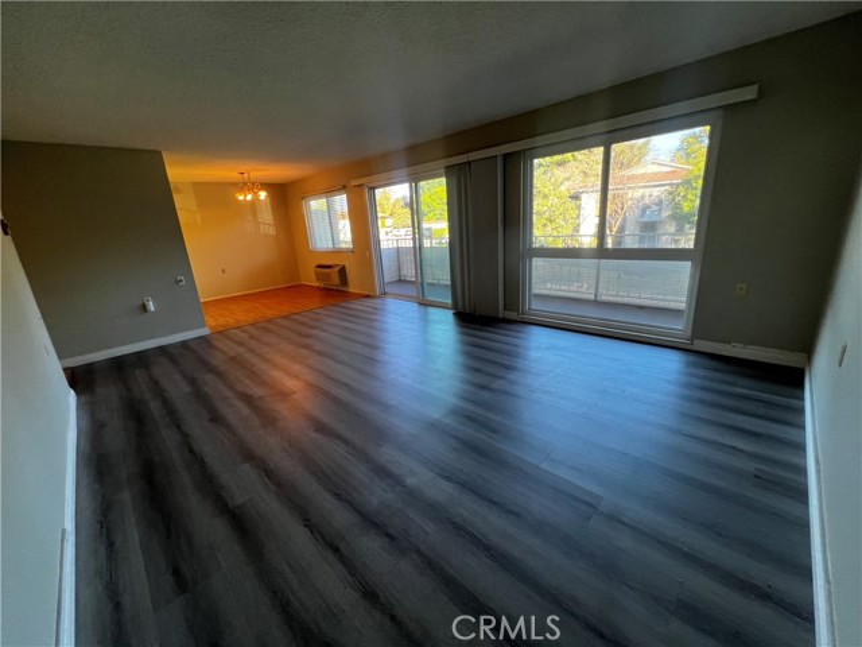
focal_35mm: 13
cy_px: 324
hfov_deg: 106.2
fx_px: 324
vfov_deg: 89.9
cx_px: 431
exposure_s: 1/120
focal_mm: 1.57
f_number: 1.8
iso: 100
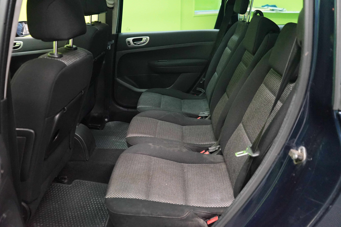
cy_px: 114
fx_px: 265
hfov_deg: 65.5
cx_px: 170
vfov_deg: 46.4
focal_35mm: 28
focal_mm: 28
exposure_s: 1/40
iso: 6400
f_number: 3.5
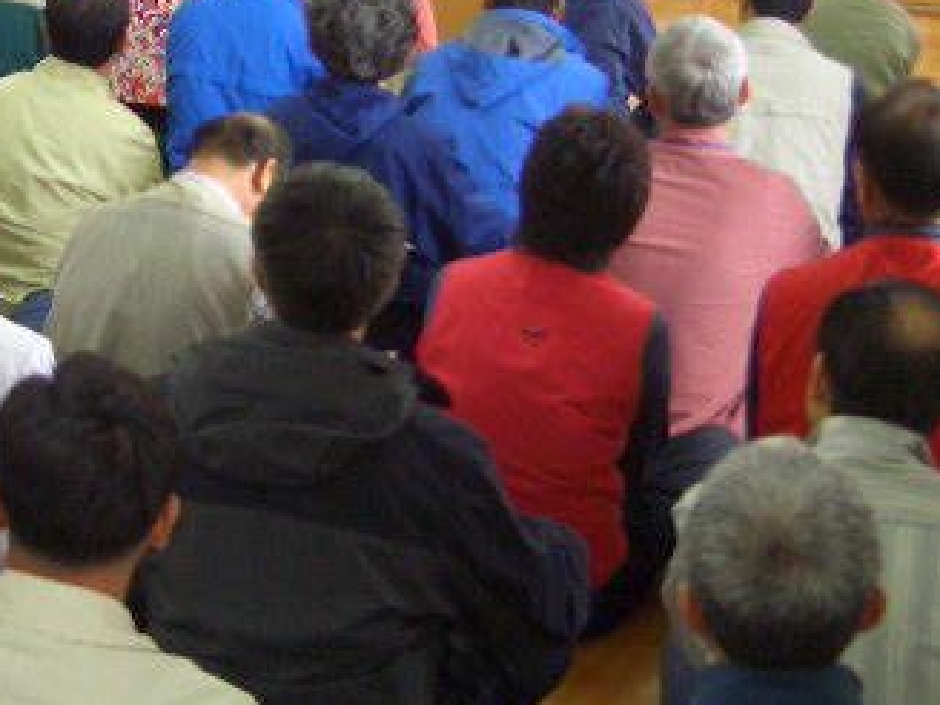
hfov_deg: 25.4
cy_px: 143
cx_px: 267
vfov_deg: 19.2
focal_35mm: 76
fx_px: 2064
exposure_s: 1/60
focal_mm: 8
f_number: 2.8
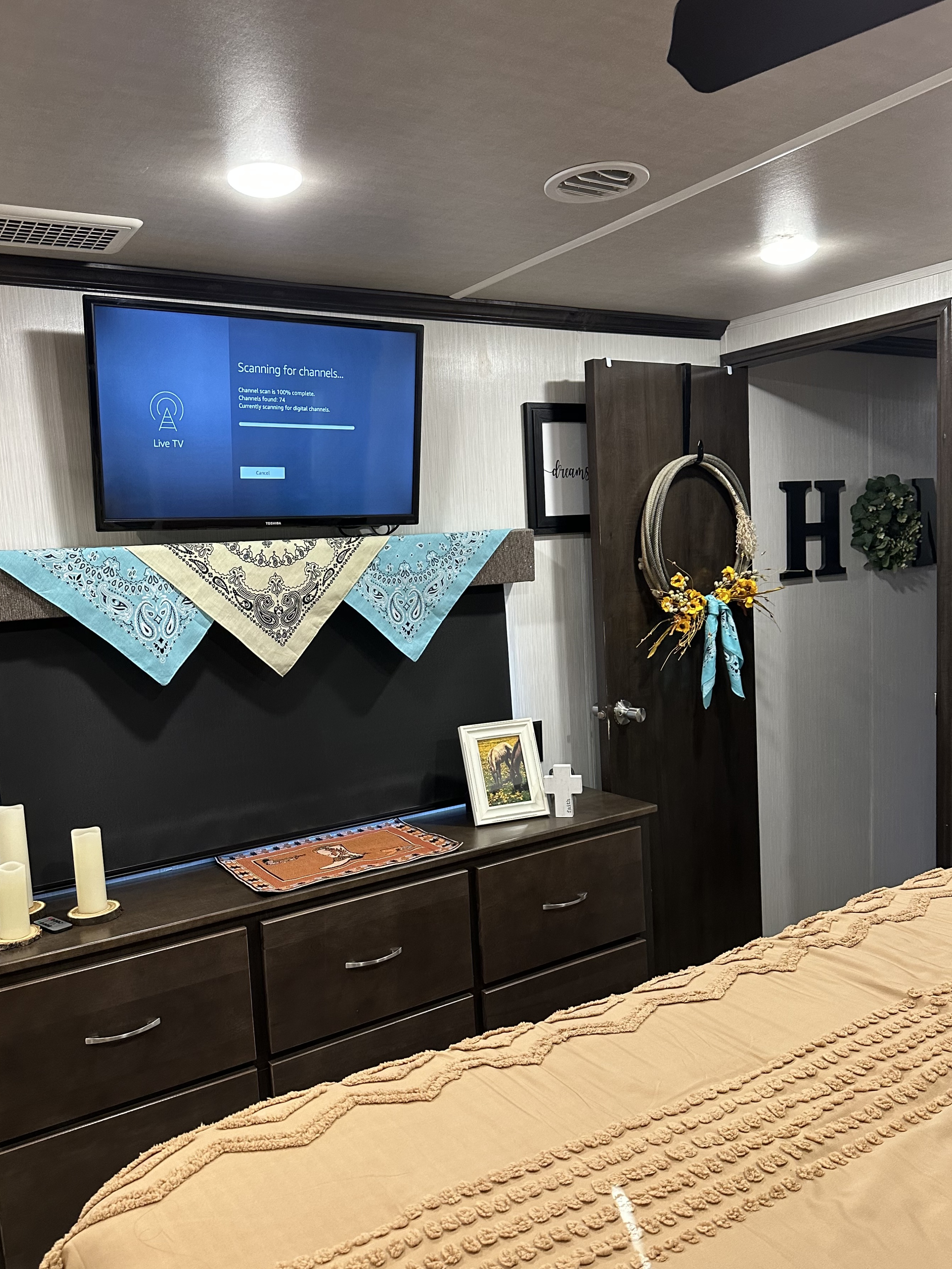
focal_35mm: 27
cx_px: 440
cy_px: 685
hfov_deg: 51.3
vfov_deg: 65.2
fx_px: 990
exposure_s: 1/60
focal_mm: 6.86
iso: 400
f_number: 1.78
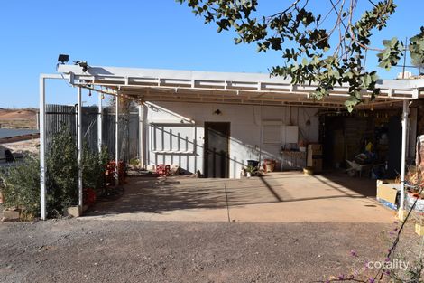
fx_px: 459
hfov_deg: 49.6
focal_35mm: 39
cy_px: 142
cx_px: 212
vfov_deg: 34.2
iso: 200
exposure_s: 1/320
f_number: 9
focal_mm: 26
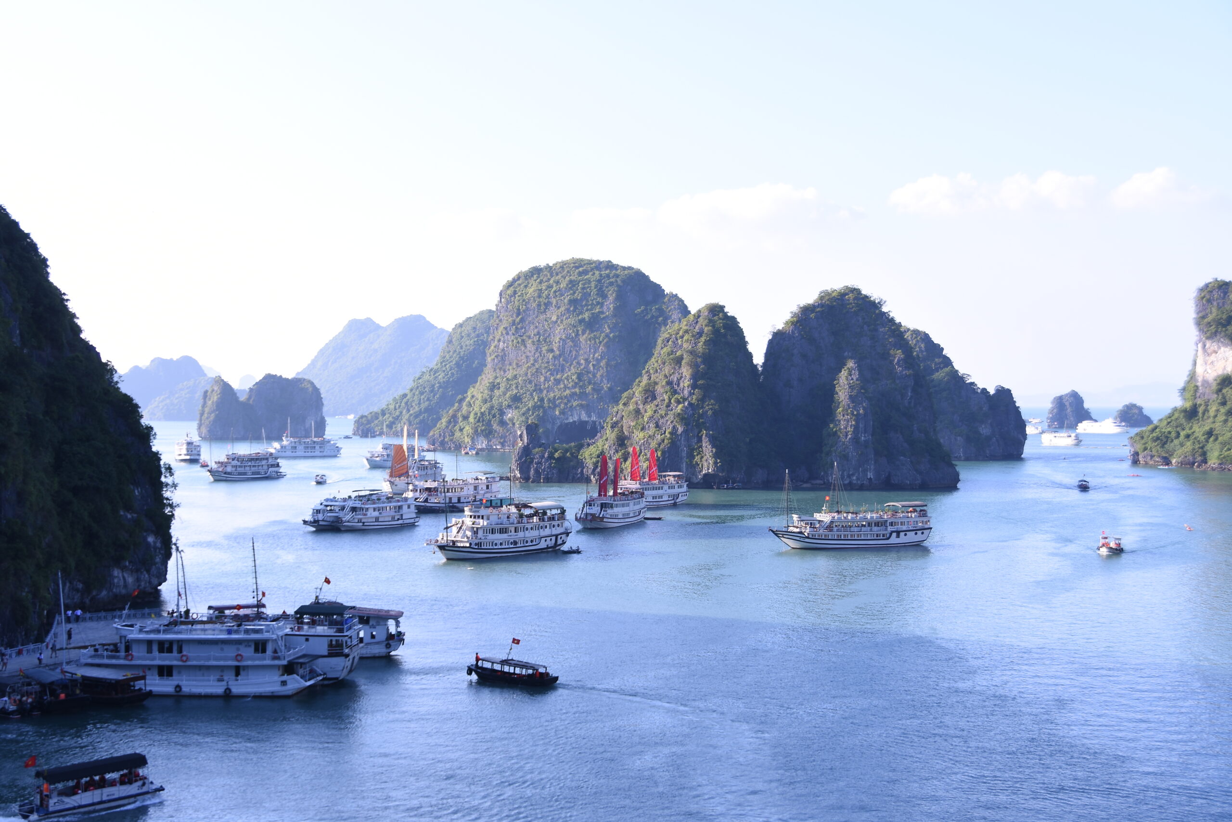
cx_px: 616
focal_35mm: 48
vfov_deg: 28.1
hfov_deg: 41.1
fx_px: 1643
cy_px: 411
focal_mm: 32
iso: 100
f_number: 7.1
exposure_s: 1/200
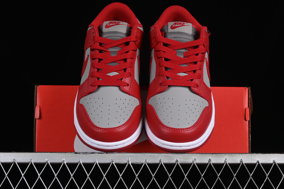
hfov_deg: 27.0
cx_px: 142
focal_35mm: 75
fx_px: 592
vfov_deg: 18.2
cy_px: 94
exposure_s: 1/80
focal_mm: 50
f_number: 8
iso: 160
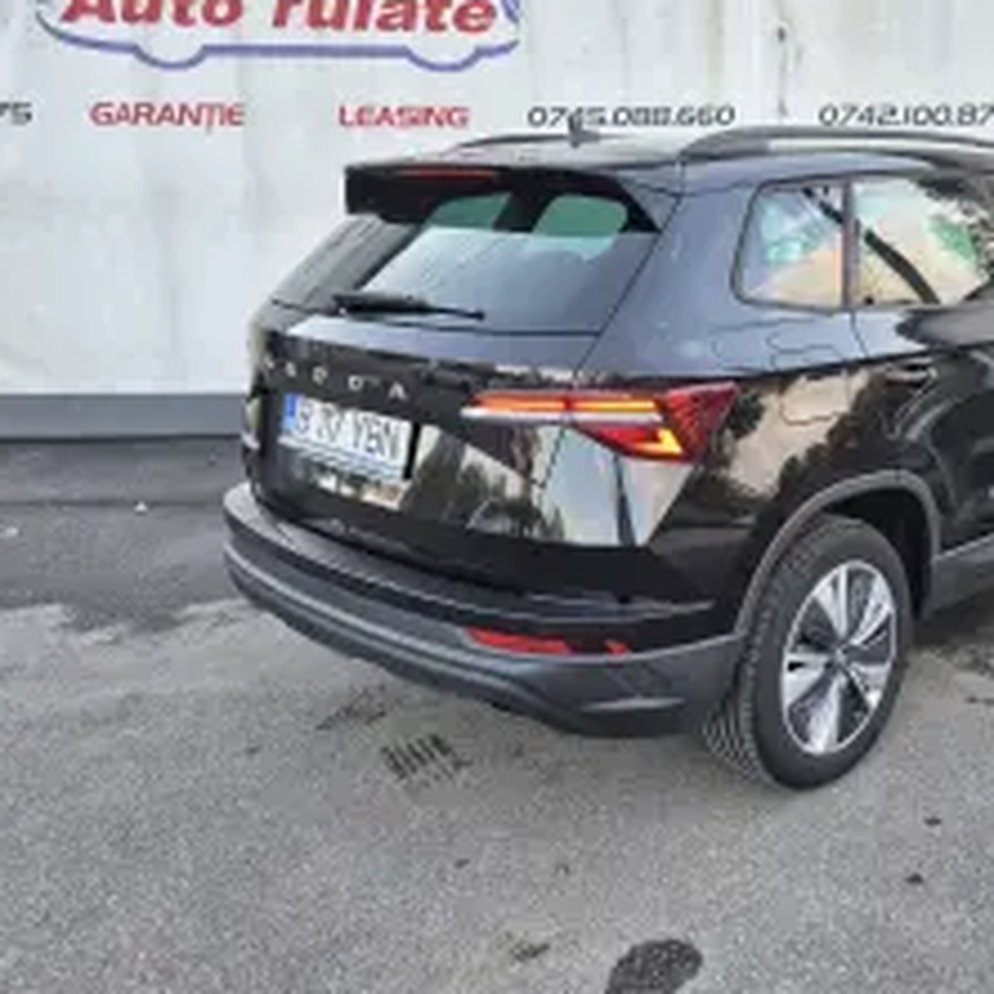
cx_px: 761
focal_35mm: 33
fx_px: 1072
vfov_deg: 49.6
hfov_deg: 47.6
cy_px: 425
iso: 40
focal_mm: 5.4
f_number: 1.8
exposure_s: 1/180
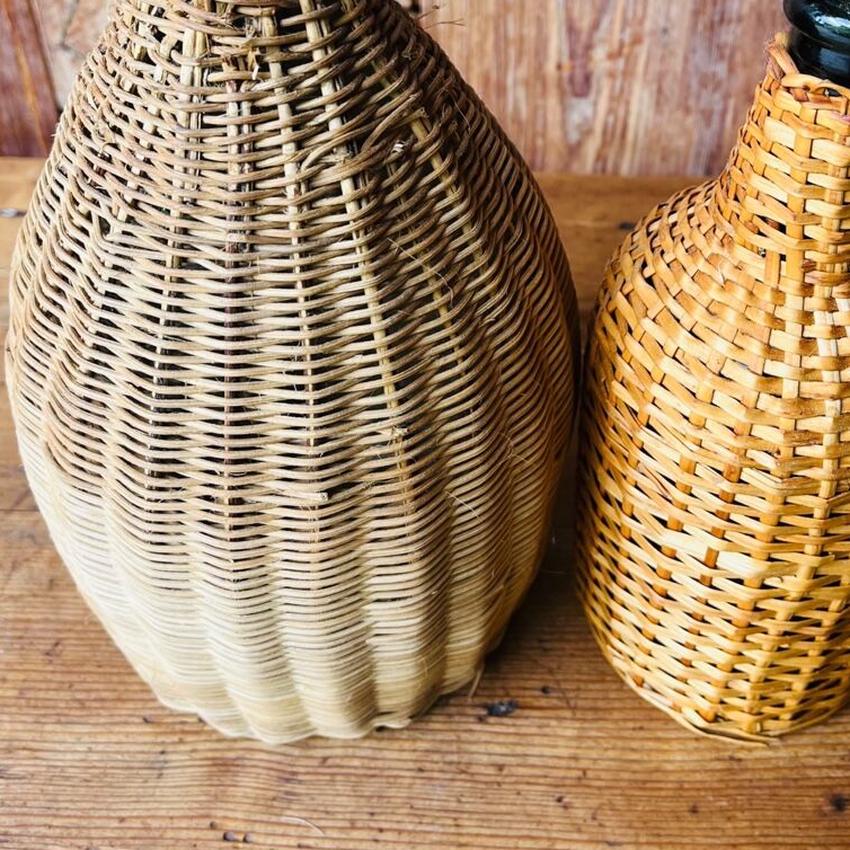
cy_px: 165
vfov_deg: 41.0
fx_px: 1083
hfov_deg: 42.6
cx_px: 522
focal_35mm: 39
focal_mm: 5.1
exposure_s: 1/121
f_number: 1.6
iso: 64
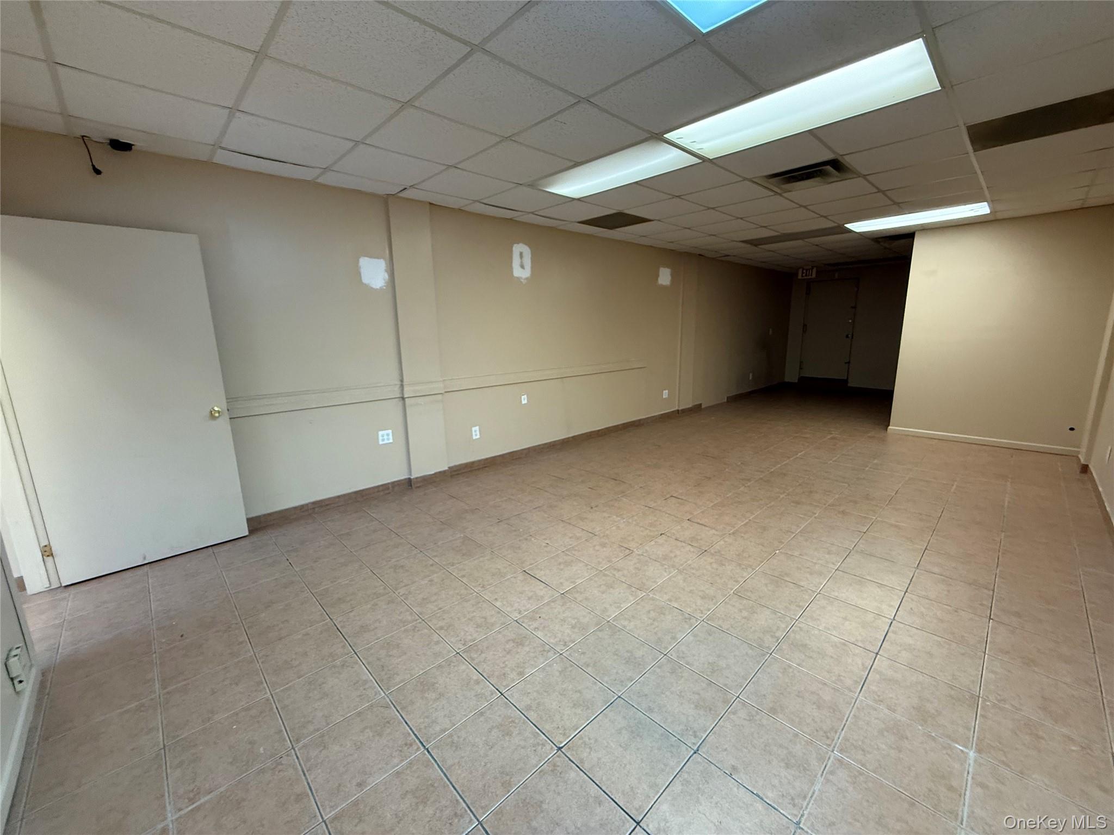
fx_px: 451
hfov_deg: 102.1
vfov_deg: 85.7
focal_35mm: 14
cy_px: 418
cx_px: 557
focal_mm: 2.22
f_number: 2.2
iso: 320
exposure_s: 1/61
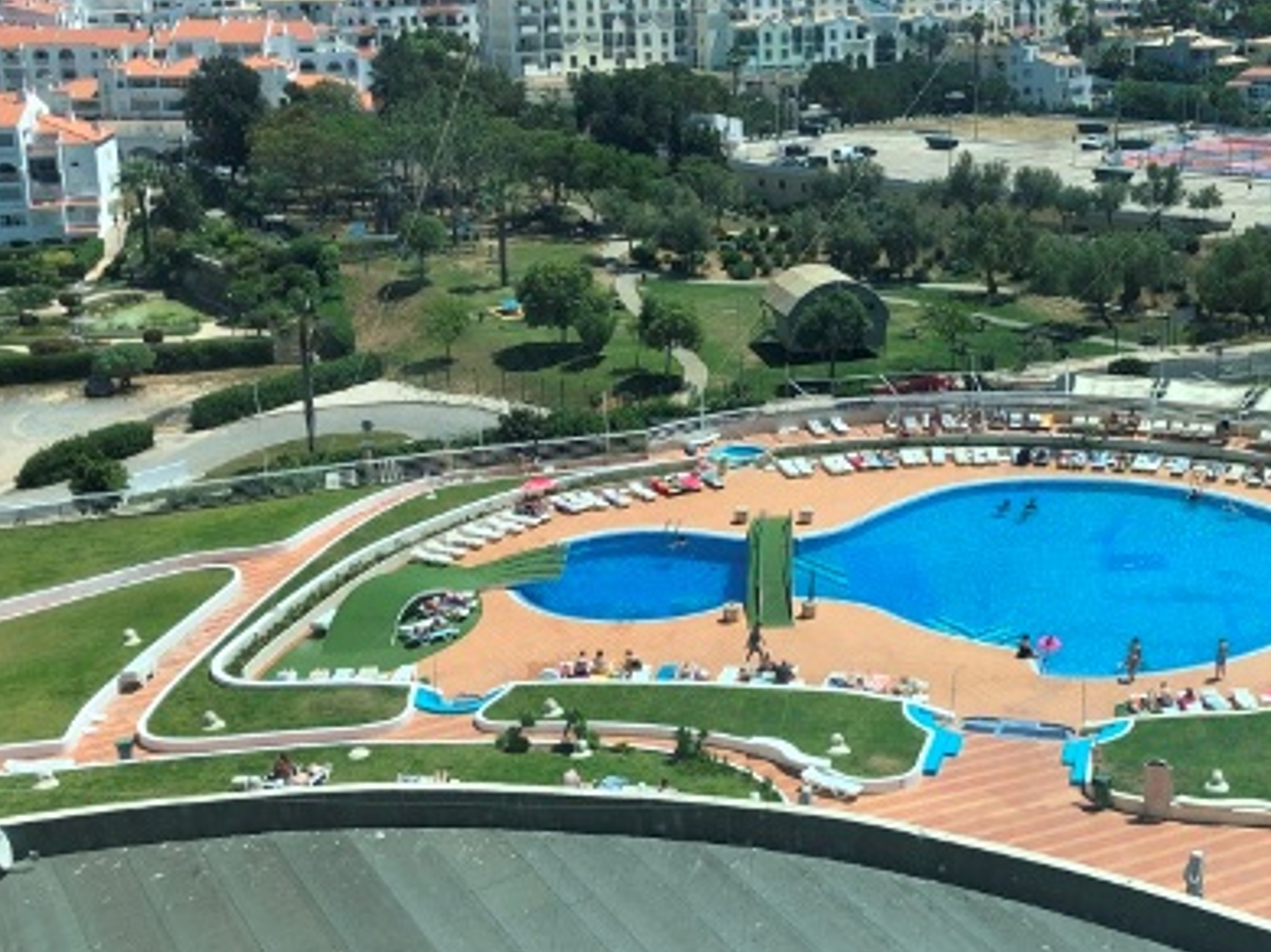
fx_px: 1688
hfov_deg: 40.7
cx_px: 854
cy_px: 440
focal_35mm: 46
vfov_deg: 31.5
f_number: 1.8
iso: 20
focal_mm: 4
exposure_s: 1/1946
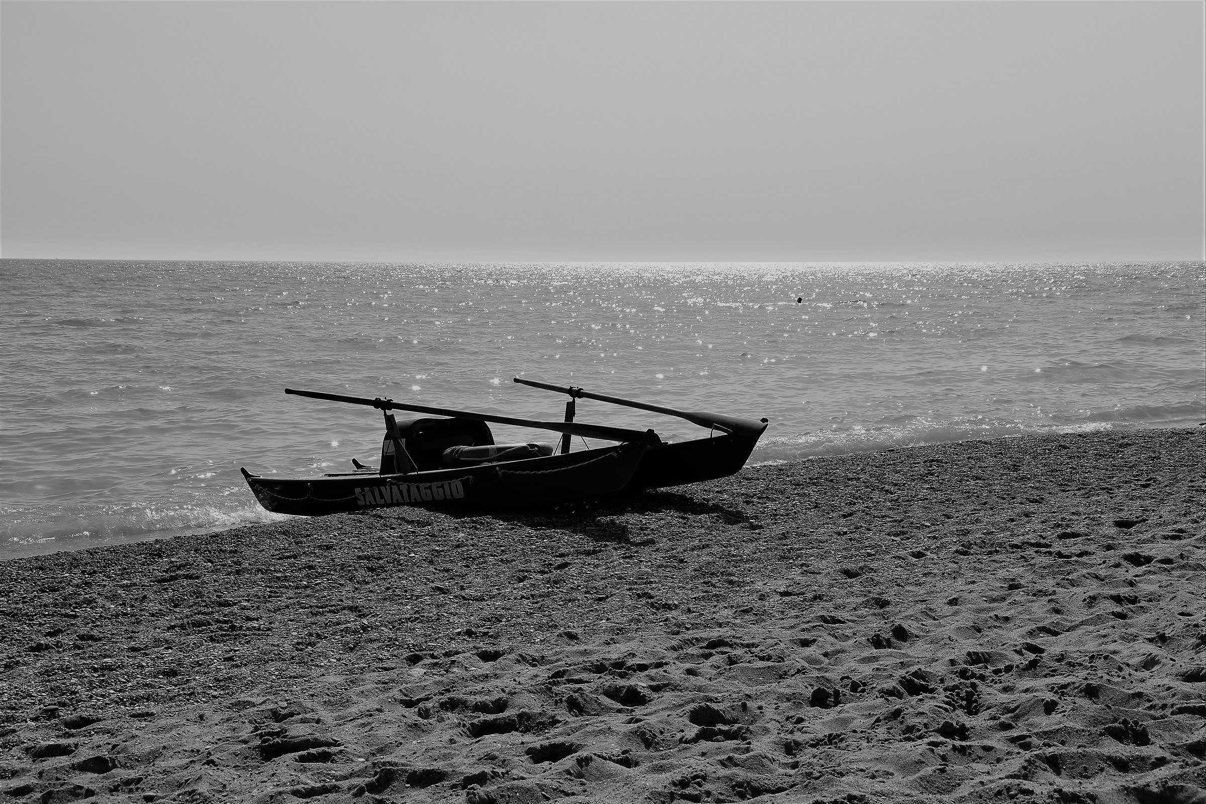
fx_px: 1759
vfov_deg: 25.8
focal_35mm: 52
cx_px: 603
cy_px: 402
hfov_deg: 37.9
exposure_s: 1/500
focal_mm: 35
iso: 200
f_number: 11
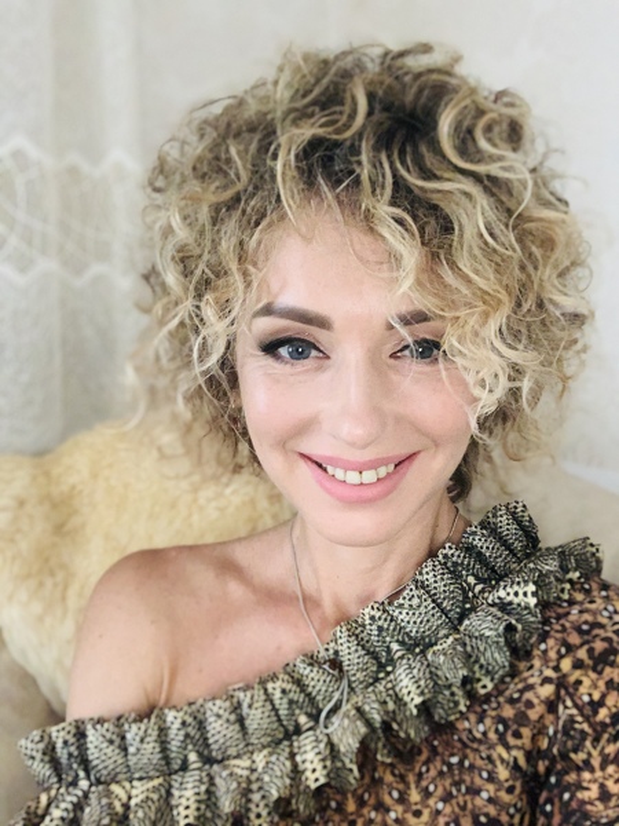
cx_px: 310
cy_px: 413
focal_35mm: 32
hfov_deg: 44.2
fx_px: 763
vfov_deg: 56.8
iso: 320
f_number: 2.2
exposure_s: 1/30
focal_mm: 2.87
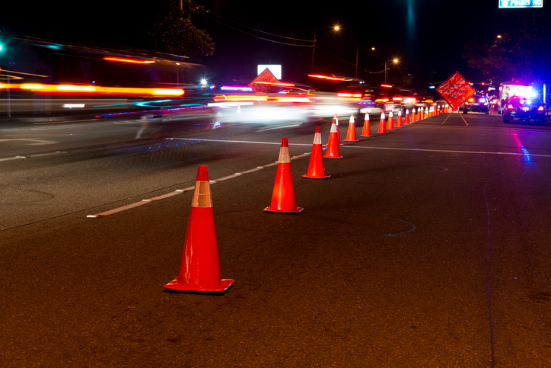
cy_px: 184
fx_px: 1072
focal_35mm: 70
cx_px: 276
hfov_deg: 28.8
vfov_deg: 19.5
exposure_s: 3
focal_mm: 70
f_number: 11
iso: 200
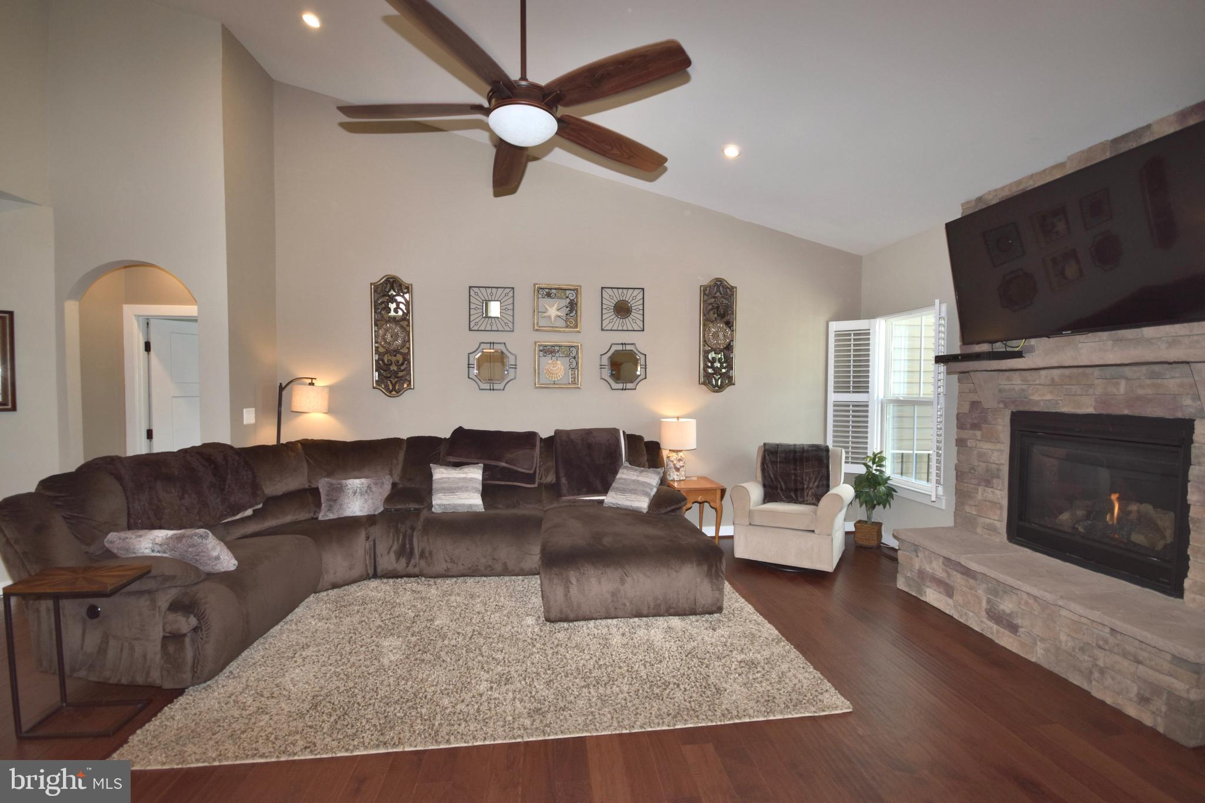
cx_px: 602
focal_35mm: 15
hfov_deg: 100.4
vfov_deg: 77.3
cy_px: 402
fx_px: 502
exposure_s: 1/60
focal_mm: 10
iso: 250
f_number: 5
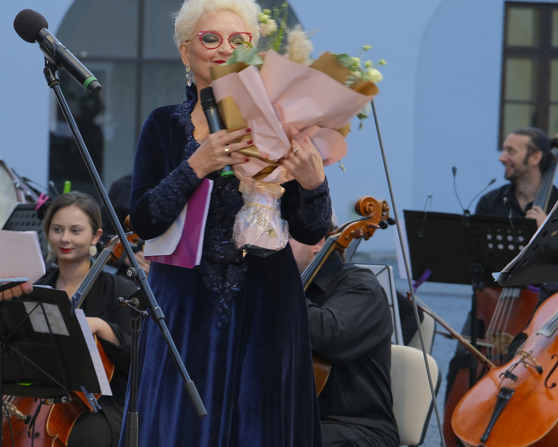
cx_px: 149
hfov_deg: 10.8
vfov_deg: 8.7
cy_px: 215
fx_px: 2939
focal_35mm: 178
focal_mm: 80
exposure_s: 1/75
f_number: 4.5
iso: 320
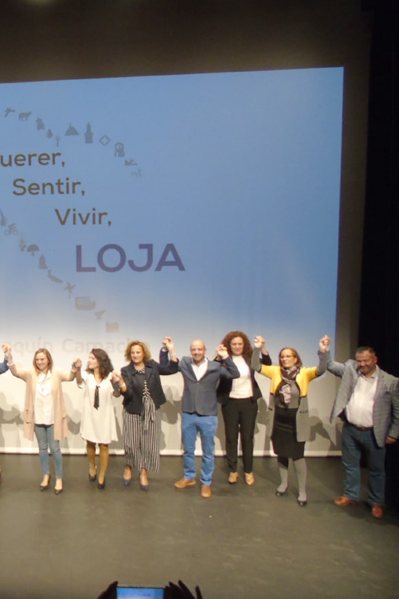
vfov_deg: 54.4
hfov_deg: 35.0
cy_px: 297
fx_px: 582
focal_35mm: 35
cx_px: 20
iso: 250
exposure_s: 1/30
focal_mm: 4.4
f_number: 3.4
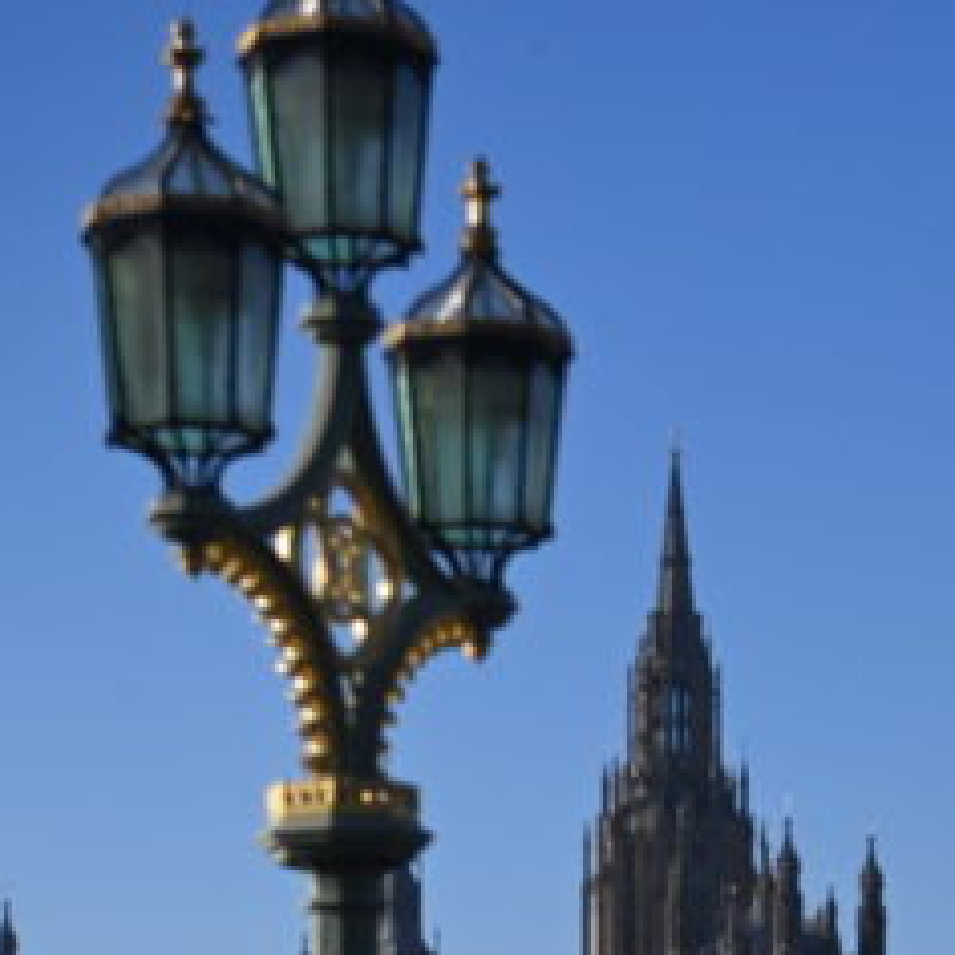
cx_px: 1105
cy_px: 993
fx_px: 4713
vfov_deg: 11.4
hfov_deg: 11.4
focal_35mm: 151
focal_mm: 42
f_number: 2.8
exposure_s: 1/4000
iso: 125
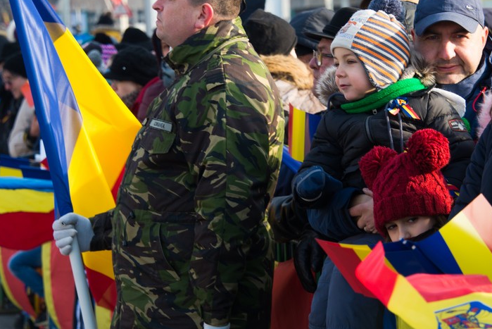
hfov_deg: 8.9
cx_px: 262
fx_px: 3145
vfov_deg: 6.0
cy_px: 136
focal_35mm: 230
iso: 100
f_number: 6.3
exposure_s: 1/160
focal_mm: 112
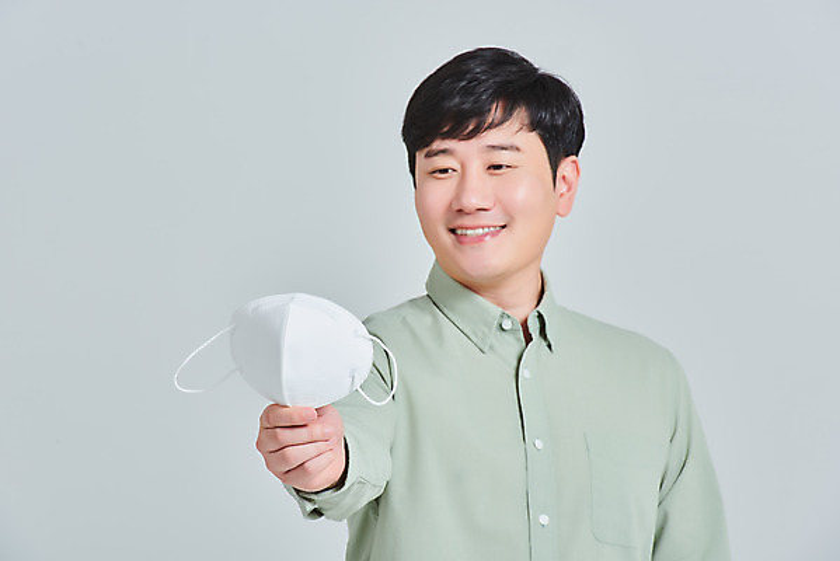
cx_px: 420
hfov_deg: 10.3
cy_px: 280
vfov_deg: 6.9
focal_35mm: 200
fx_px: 4669
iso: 100
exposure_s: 1/125
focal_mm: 200
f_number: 14
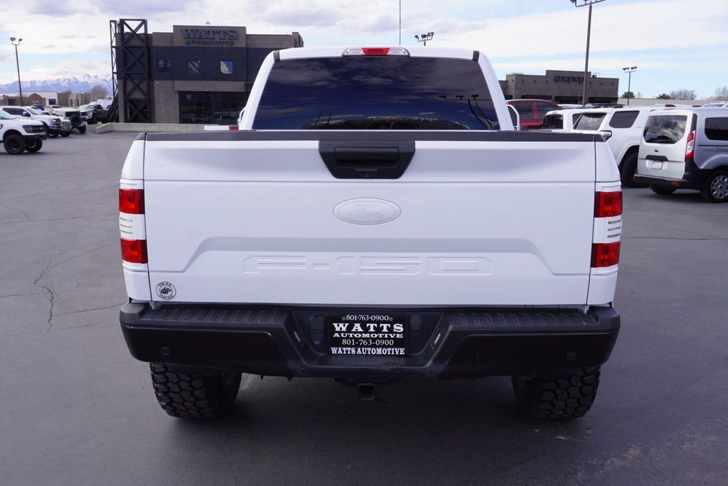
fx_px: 668
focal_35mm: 33
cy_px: 243
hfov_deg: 57.2
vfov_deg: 40.0
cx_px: 364
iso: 100
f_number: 8
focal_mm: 22
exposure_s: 1/125
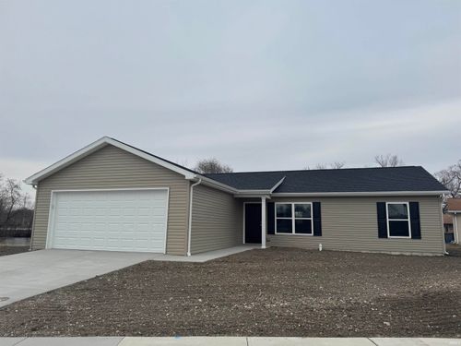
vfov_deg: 56.8
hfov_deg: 71.6
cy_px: 173
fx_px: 320
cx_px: 230
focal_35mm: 24
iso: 80
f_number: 1.78
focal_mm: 6.76
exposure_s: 1/5814
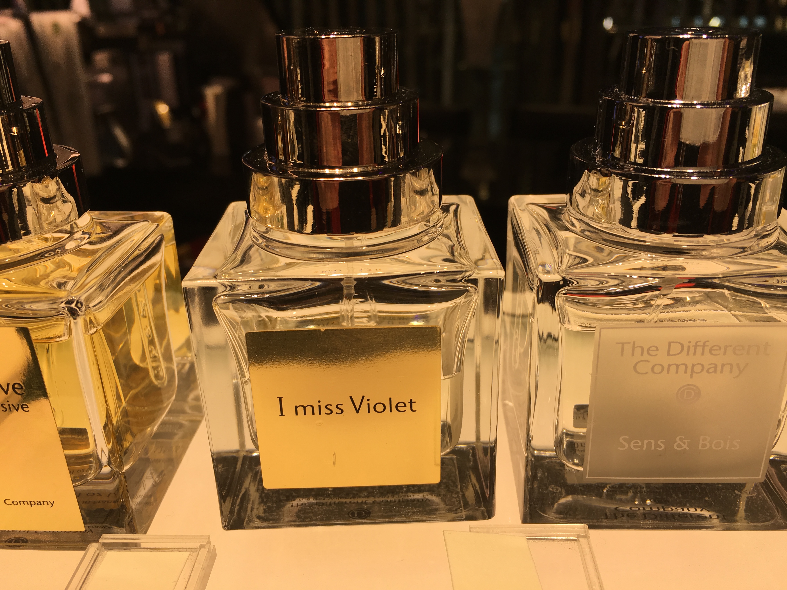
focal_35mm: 29
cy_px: 295
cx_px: 394
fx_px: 659
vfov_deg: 48.2
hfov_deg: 61.7
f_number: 2.2
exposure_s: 1/250
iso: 25
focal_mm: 4.15
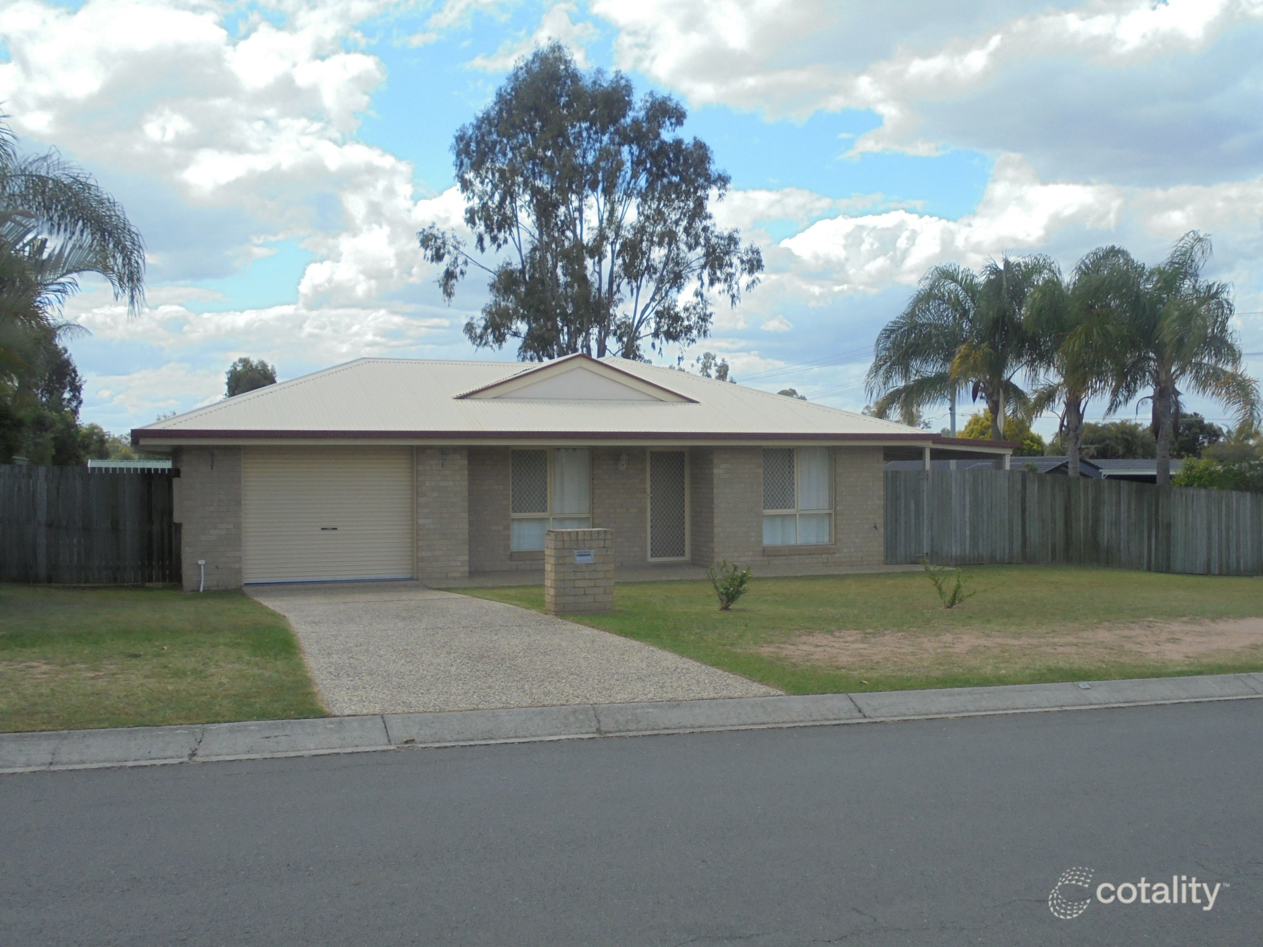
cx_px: 632
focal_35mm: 34
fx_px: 1241
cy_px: 474
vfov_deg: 41.8
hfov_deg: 54.0
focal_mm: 6.1
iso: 100
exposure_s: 1/800
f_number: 4
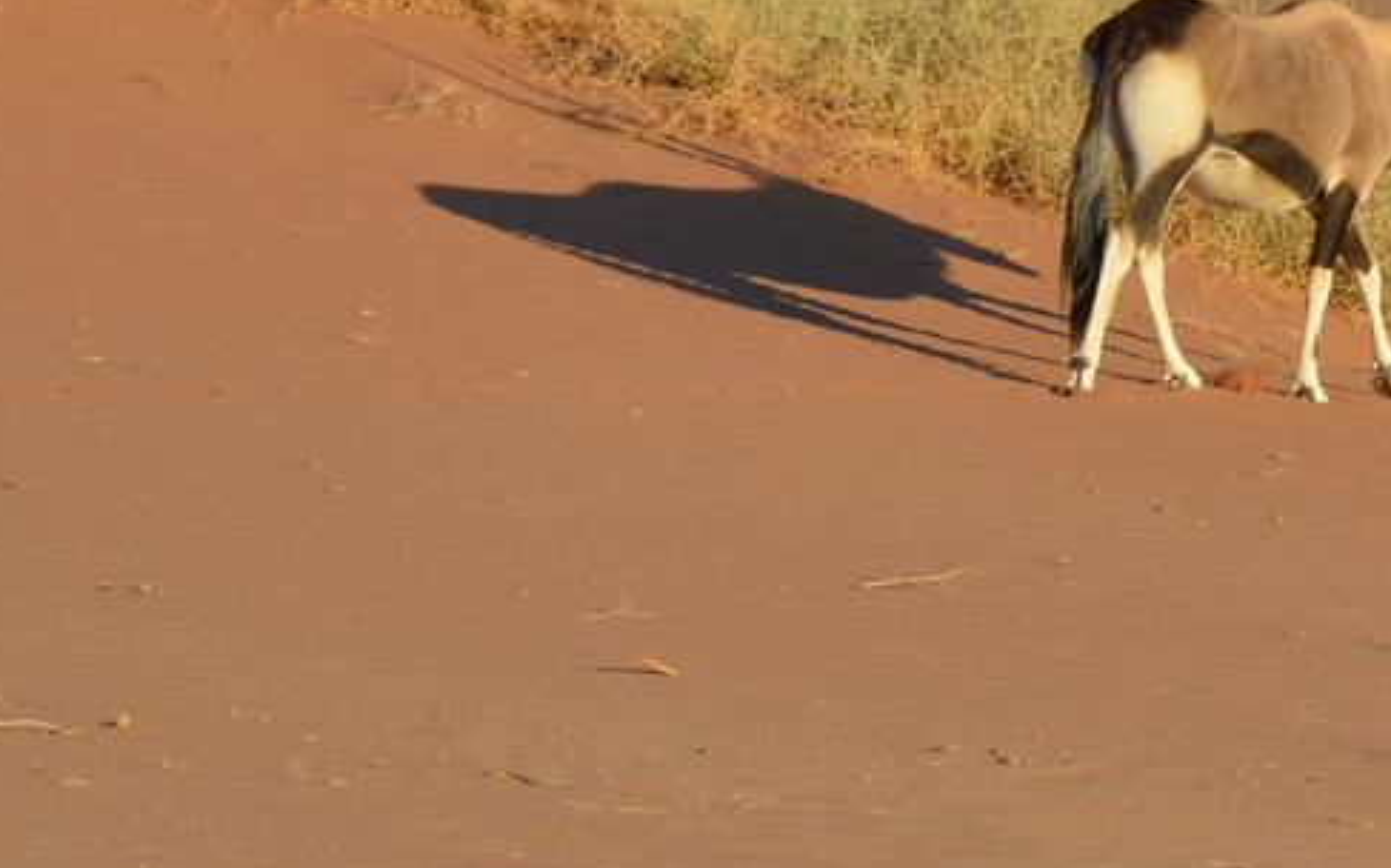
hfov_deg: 7.4
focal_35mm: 281
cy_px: -214
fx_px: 10649
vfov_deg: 4.7
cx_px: 1442
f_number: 8
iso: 140
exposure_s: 1/250
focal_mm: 70
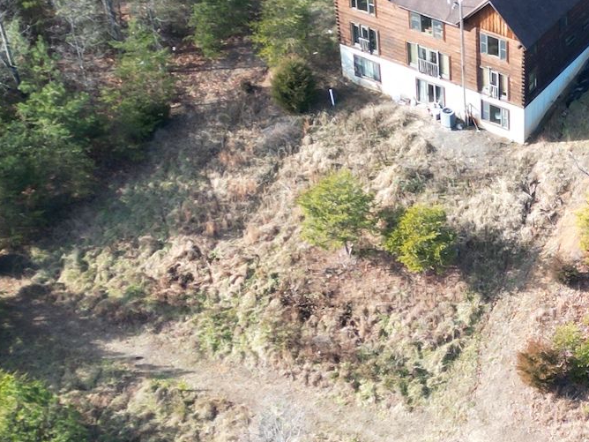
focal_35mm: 92
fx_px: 1565
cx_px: 531
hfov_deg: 20.9
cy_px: 293
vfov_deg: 16.0
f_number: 1.7
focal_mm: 6.72
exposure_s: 1/500
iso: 130
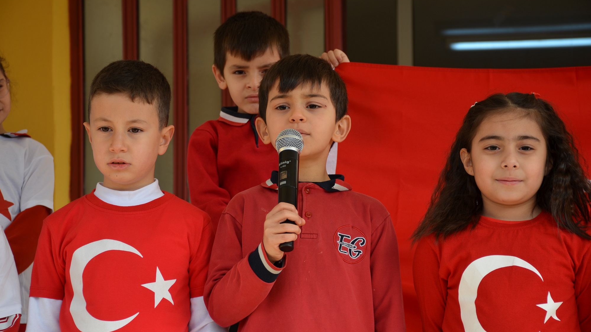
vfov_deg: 11.0
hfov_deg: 19.5
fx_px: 1724
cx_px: 296
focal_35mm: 110
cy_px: 192
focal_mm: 70
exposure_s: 1/160
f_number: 6.3
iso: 100
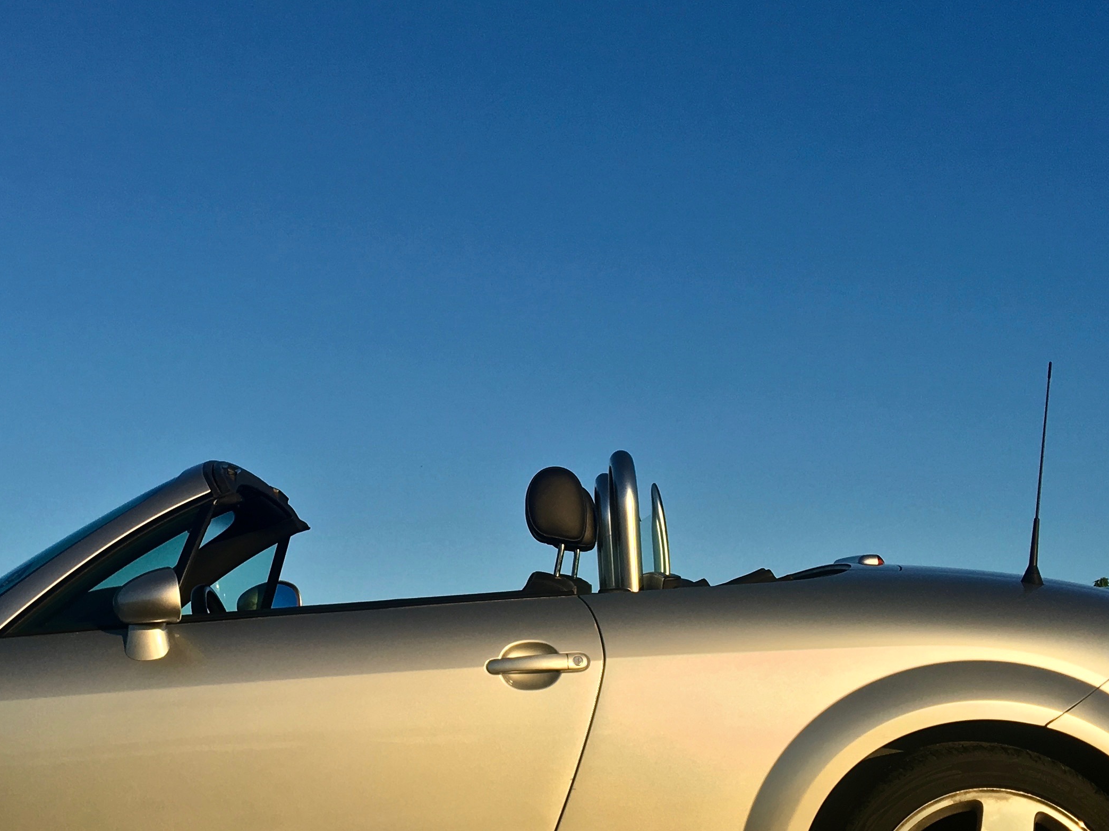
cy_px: 453
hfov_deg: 34.0
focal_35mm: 56
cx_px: 363
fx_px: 1794
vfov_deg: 26.1
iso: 25
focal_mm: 4.15
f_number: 2.2
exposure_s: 1/1054
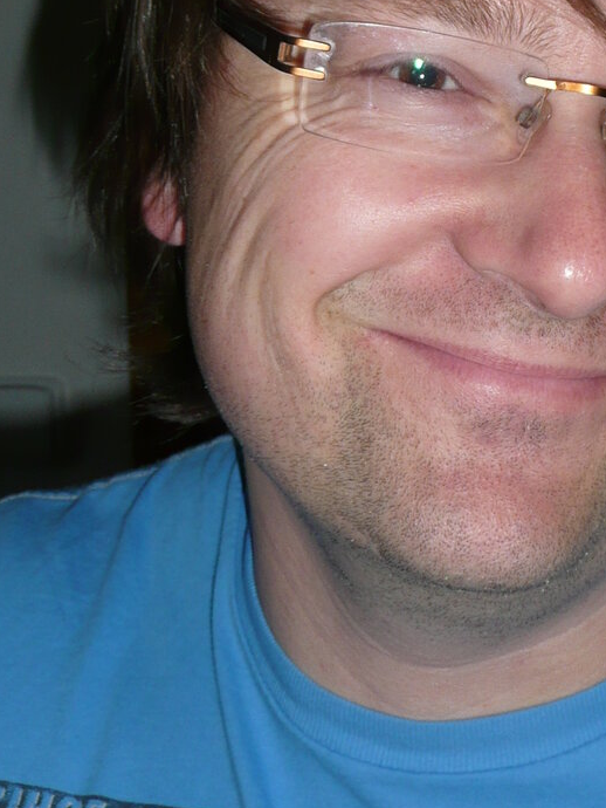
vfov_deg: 23.9
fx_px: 1866
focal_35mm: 80
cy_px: 111
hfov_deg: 18.3
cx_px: 494
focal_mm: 6.2
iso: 100
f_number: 3.8
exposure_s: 1/30
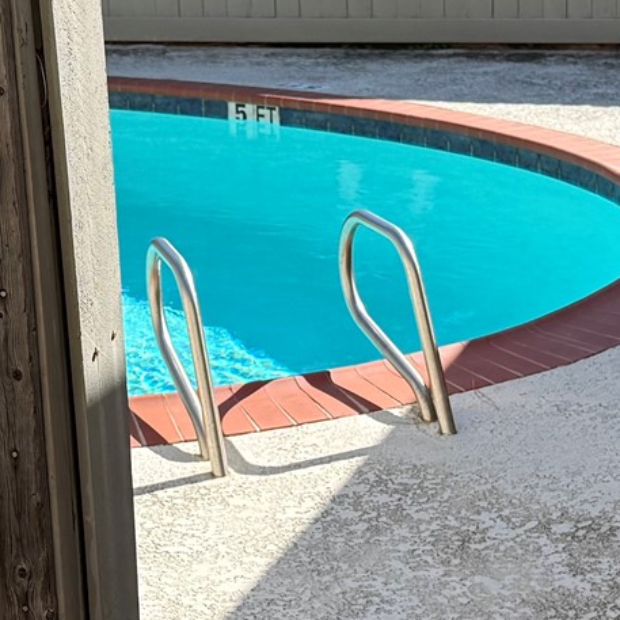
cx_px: 364
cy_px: 309
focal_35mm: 95
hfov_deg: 18.3
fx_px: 1925
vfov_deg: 18.3
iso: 80
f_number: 1.78
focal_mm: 6.76
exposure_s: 1/2525
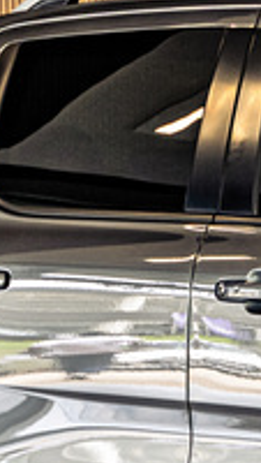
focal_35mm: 294
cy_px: 250
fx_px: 3605
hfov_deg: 4.1
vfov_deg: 7.3
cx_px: 539
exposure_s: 1/125
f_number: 4.5
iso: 500
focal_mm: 55
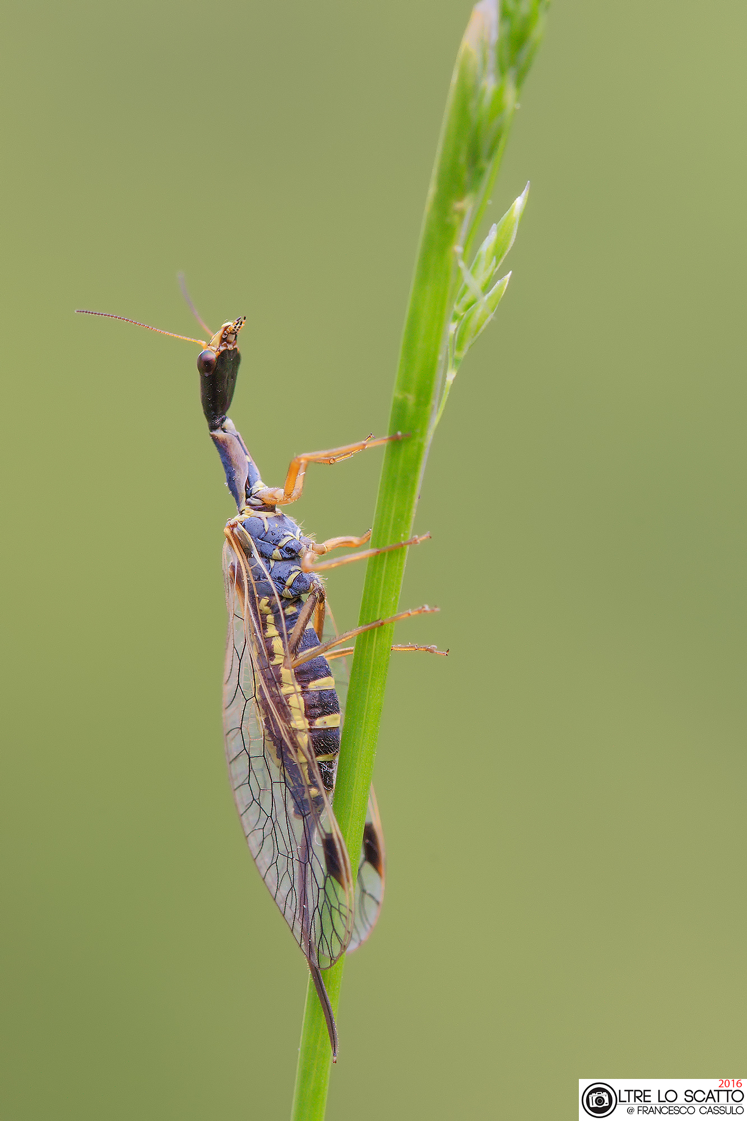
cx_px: 374
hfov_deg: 8.7
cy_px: 560
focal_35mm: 158
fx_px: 4903
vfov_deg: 13.0
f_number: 14
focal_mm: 105
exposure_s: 1/25
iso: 400
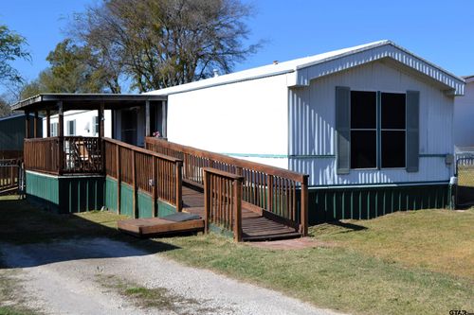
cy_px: 158
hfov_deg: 43.6
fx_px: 592
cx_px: 237
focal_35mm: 45
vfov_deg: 29.8
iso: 100
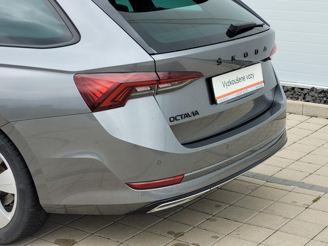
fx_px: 720
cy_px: 123
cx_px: 164
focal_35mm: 76
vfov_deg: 19.4
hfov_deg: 25.7
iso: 40
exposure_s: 1/100
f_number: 2.4
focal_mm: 7.12
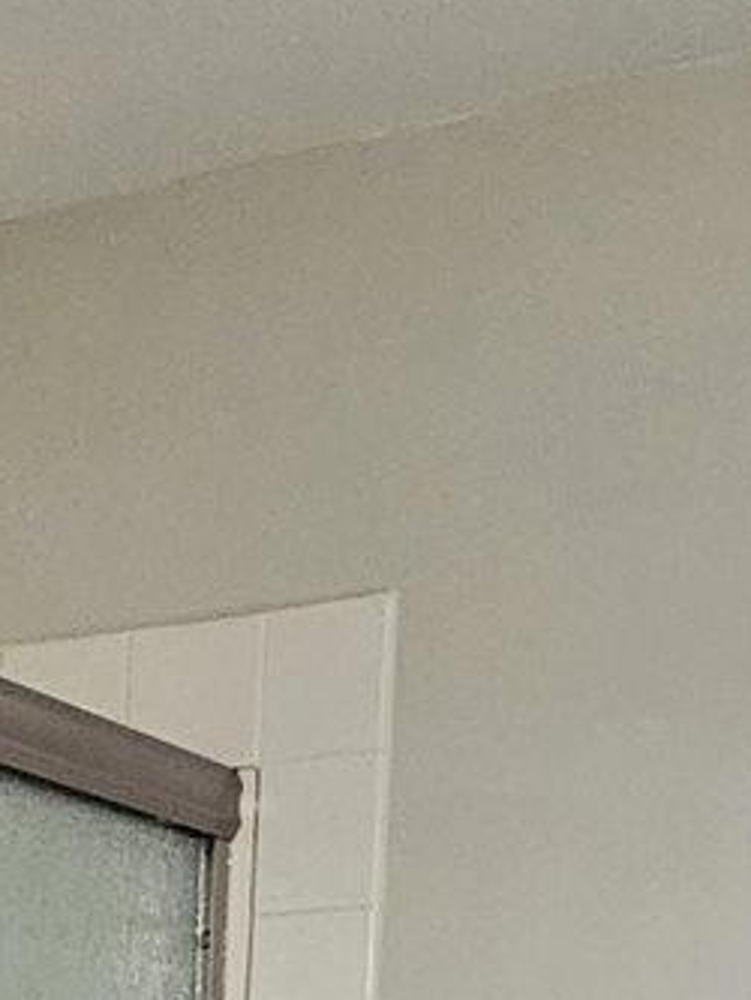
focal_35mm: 90
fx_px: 2602
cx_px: -315
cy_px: 1781
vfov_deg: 17.7
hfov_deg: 15.4
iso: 320
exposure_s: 1/60
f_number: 2.2
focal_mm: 2.2
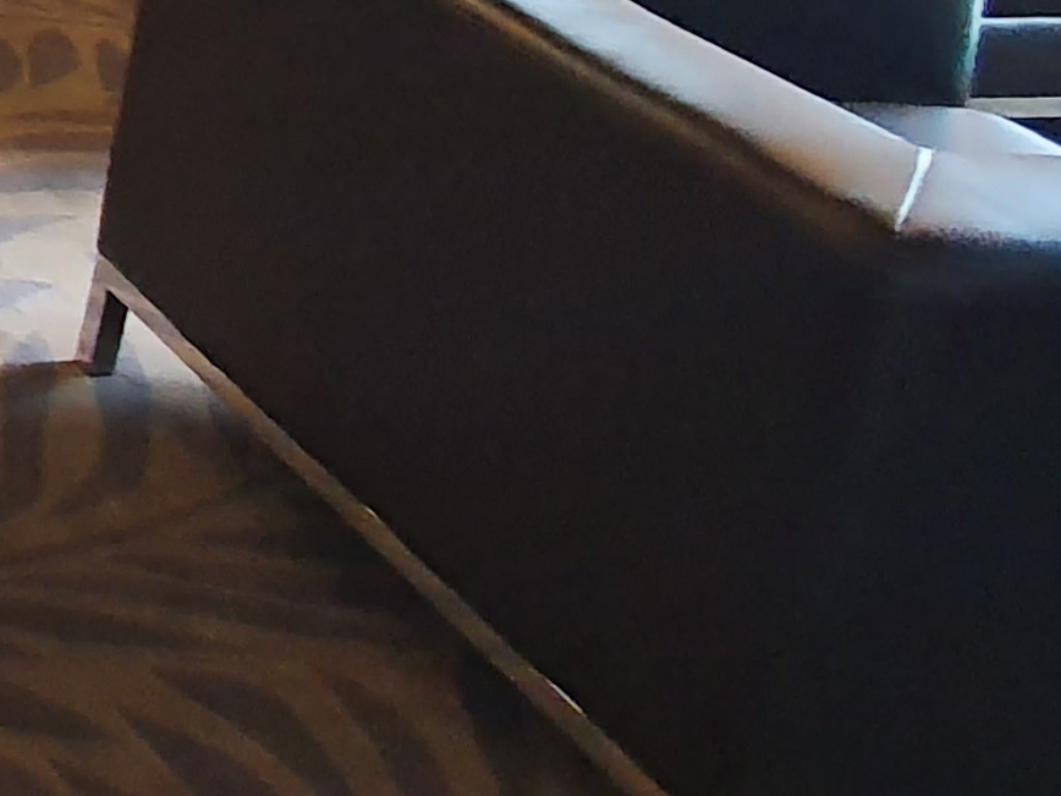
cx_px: -1219
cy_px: -199
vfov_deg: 19.8
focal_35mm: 69
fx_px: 2115
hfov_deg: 17.2
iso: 320
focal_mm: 1.8
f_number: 2.2
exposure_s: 1/33
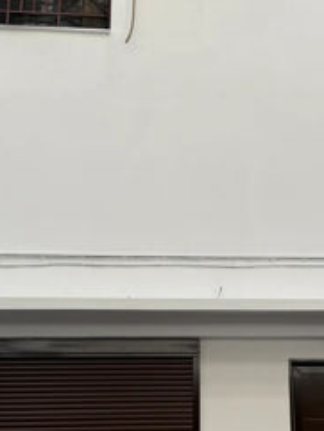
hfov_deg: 27.3
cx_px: 225
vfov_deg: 35.9
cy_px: 274
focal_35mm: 53
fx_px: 661
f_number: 1.78
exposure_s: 1/2801
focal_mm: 6.76
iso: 80
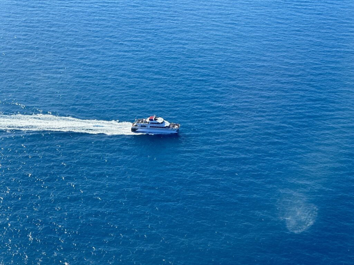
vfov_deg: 19.1
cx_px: 177
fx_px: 787
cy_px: 132
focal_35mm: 77
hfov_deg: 25.3
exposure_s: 1/457
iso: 32
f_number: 2.8
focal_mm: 9
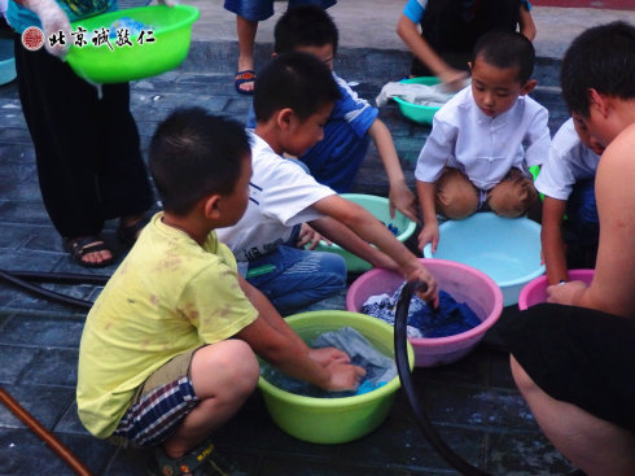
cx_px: 318
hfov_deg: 38.9
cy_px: 238
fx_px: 898
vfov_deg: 29.7
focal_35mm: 49
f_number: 4
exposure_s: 1/40
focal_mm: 8.9
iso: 800
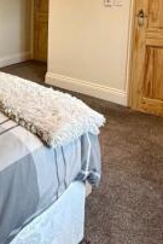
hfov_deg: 29.7
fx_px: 285
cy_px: 33
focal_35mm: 42
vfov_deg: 43.2
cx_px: -2
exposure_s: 1/99
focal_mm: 2.22
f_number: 2.2
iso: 200
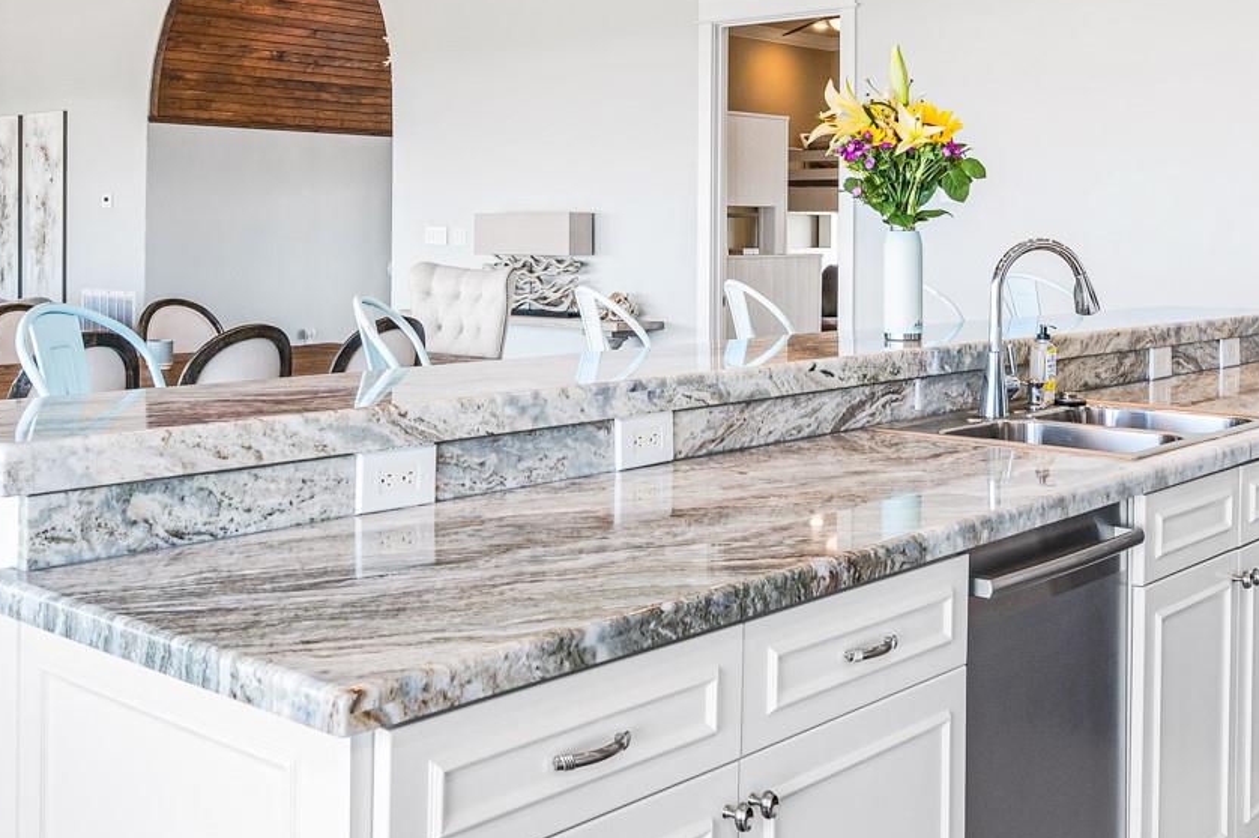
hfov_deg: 44.5
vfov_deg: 30.0
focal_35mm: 44
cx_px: 578
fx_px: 1538
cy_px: 210
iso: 640
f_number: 8
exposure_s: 1/20
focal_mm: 18
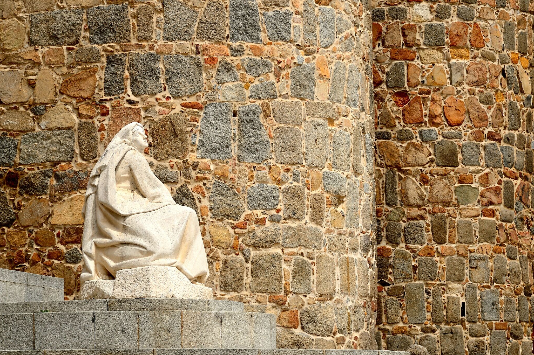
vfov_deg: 9.8
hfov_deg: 14.7
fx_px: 2075
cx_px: 284
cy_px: 166
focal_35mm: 140
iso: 100
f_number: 8
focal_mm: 120
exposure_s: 1/640
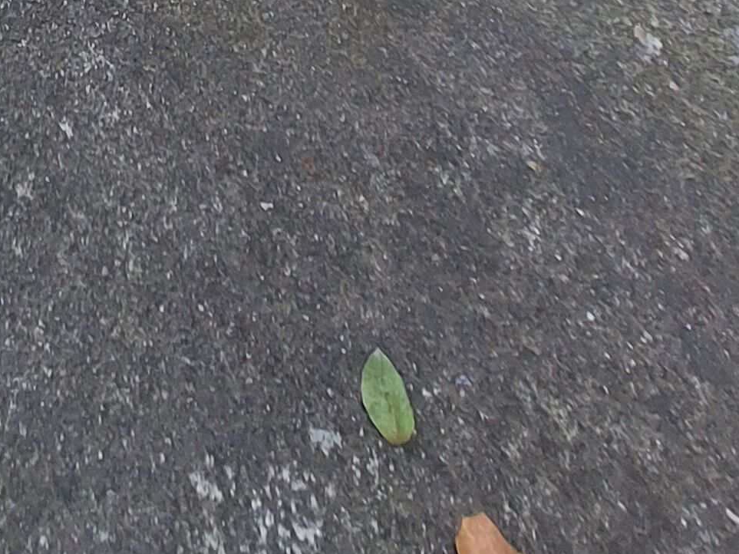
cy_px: -582
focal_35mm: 54
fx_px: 1153
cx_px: -5
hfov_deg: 32.6
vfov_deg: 17.8
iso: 64
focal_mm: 1.74
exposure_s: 1/100
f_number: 2.2
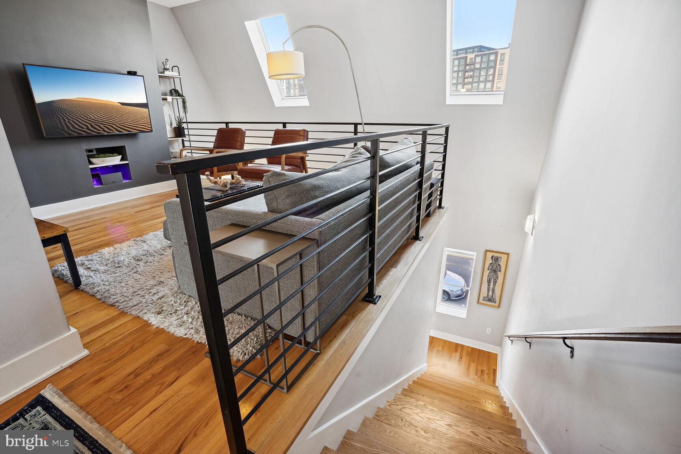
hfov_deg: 96.7
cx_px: 340
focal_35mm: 16
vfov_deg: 73.7
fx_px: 303
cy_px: 227
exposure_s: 1/13
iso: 800
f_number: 9
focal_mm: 16
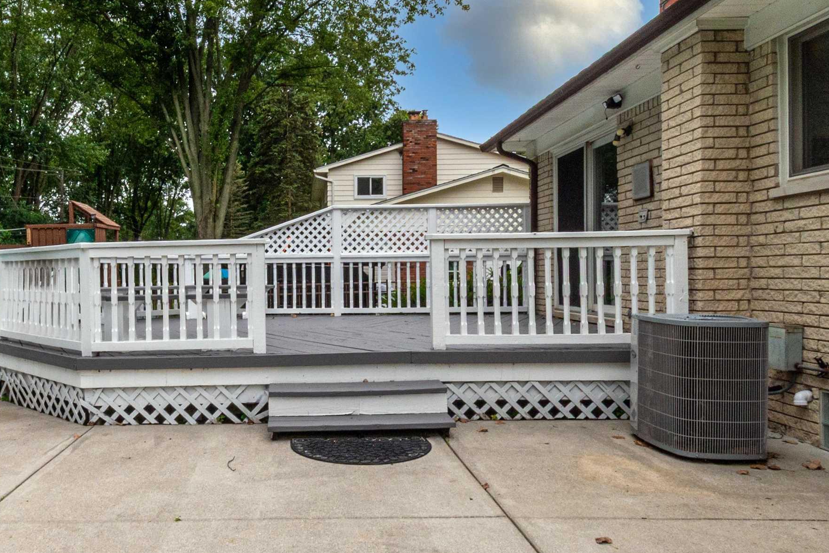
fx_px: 599
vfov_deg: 48.7
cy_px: 373
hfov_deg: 66.6
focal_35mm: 26
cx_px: 248
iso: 500
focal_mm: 10
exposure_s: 1/125
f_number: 18
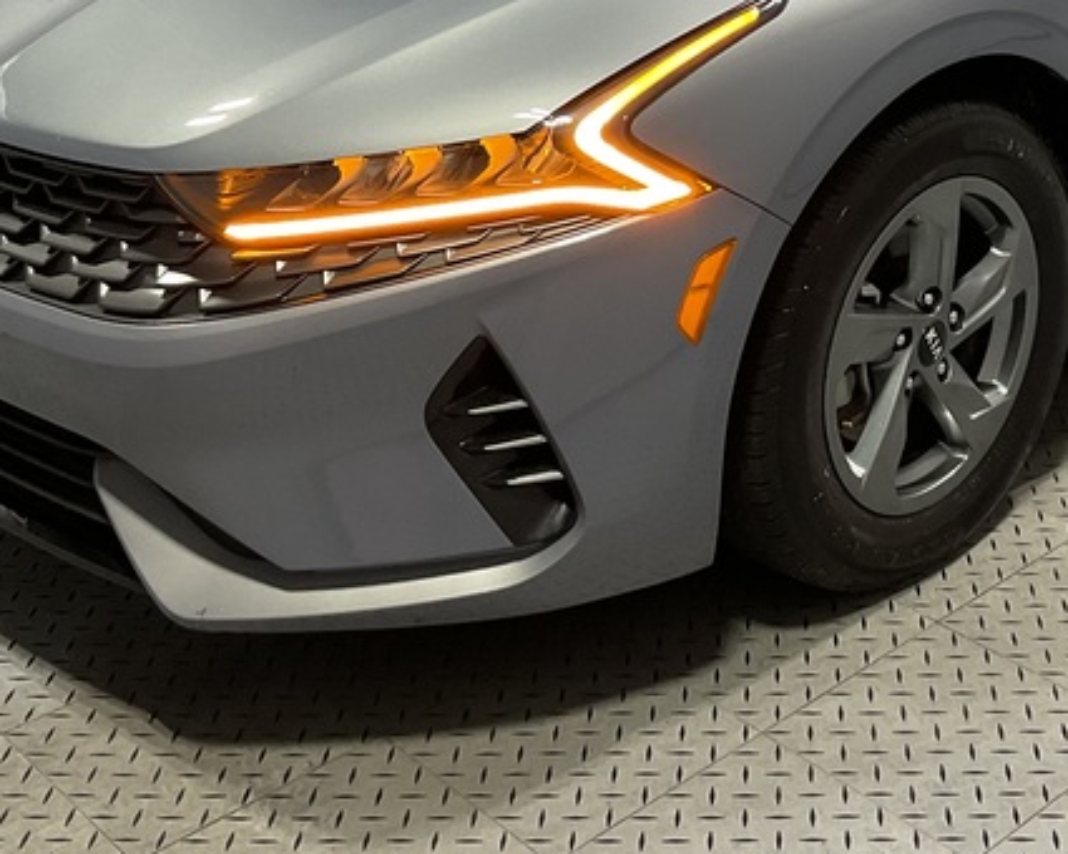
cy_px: 23
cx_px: 746
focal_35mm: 64
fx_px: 2023
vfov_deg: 23.0
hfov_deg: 29.3
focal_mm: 3
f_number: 1.8
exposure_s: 1/50
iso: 50
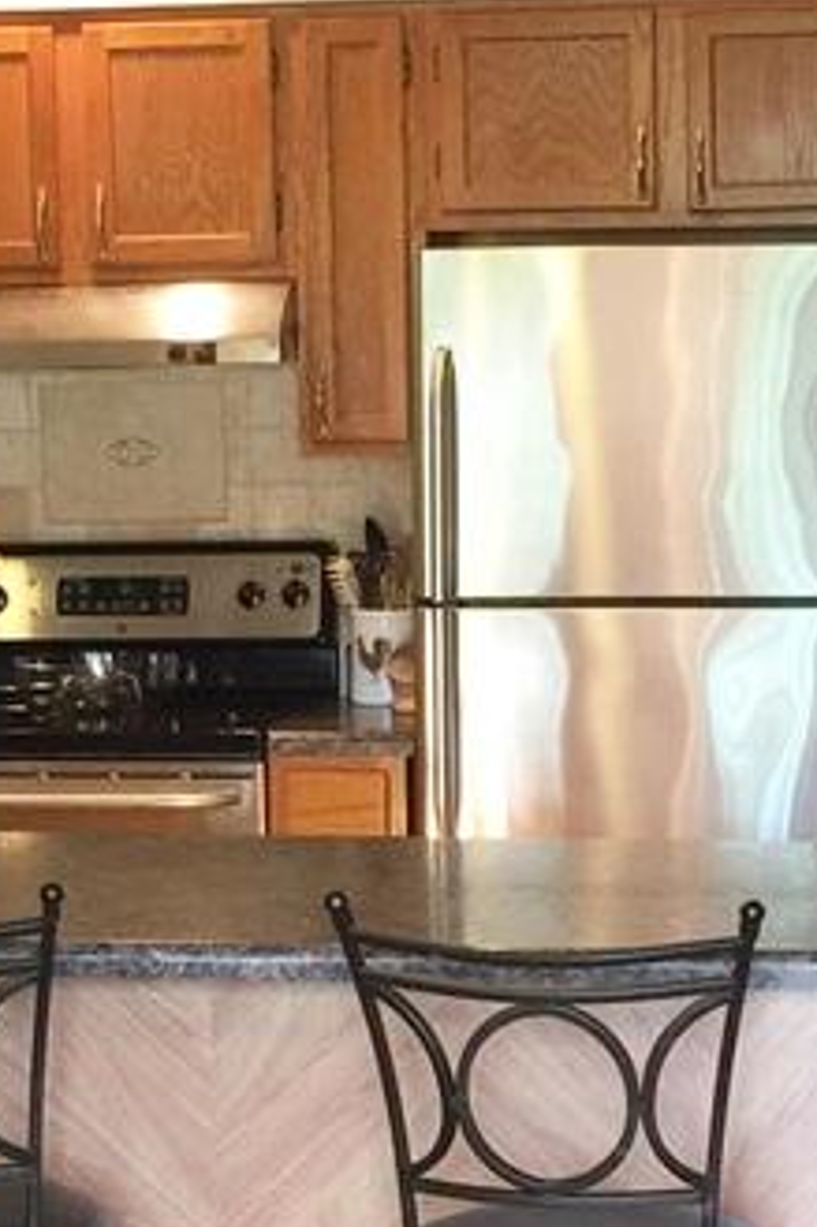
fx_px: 3748
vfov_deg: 18.5
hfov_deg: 12.4
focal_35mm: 110
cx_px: 515
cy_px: 806
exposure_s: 1/15
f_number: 2.2
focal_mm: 4.15
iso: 40
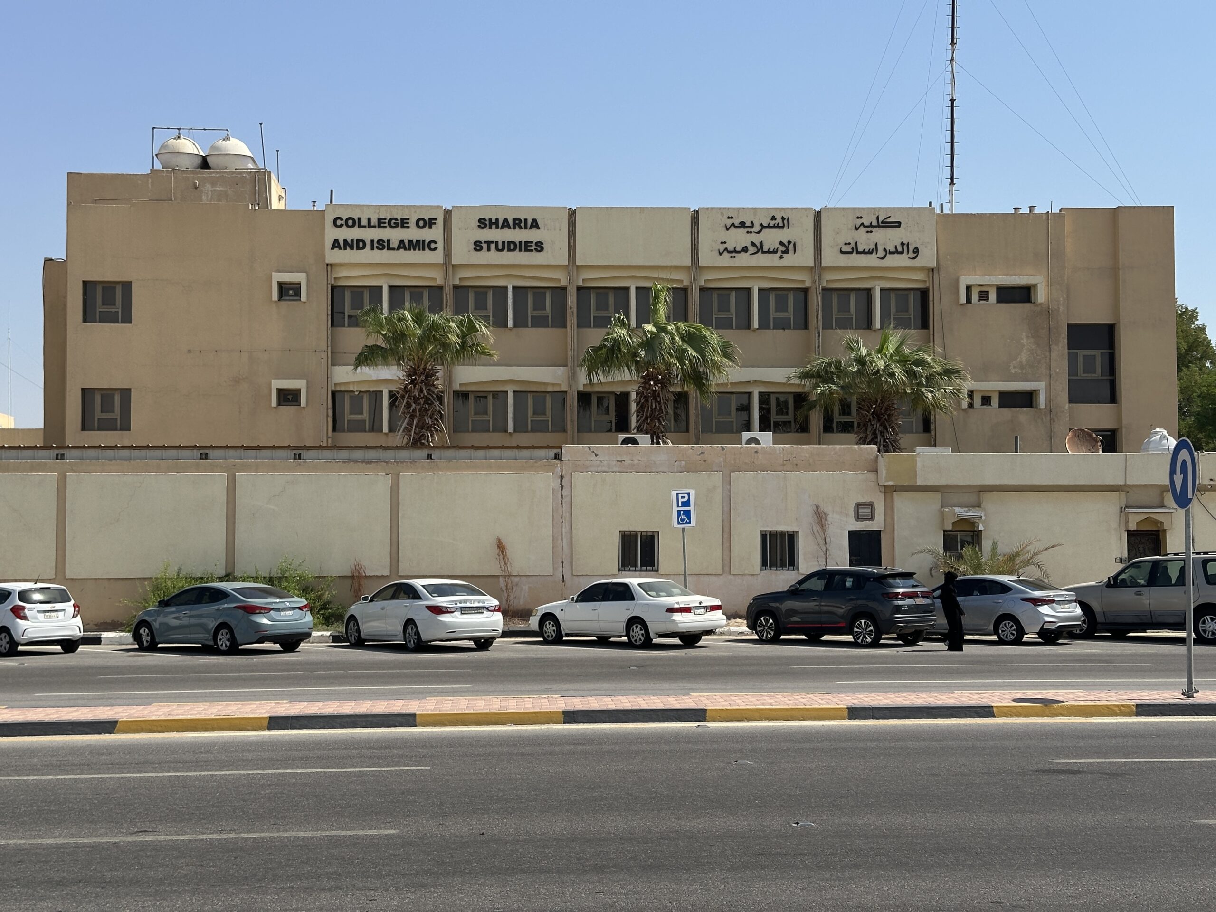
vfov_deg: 30.3
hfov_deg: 39.7
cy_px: 456
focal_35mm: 48
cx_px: 608
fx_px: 1686
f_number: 1.78
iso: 64
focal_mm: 6.86
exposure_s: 1/5263
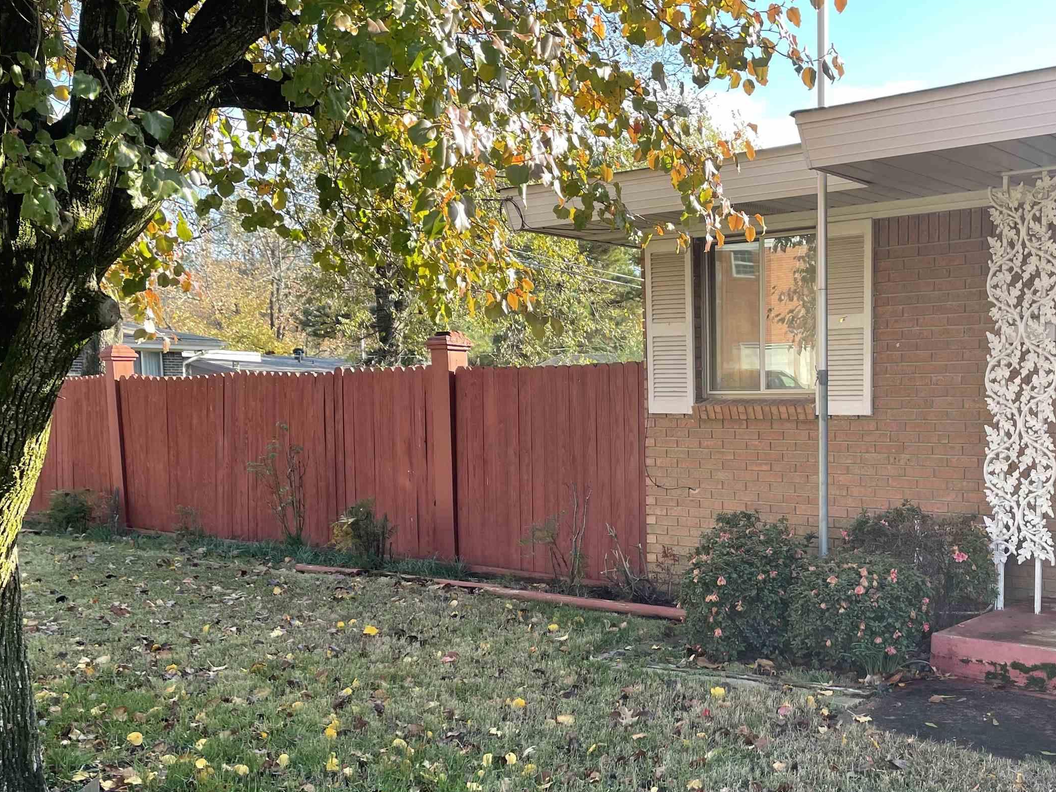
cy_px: 531
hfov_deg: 47.5
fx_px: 1159
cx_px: 770
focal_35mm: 38
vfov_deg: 37.3
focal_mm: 4.2
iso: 32
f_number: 1.6
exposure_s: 1/238
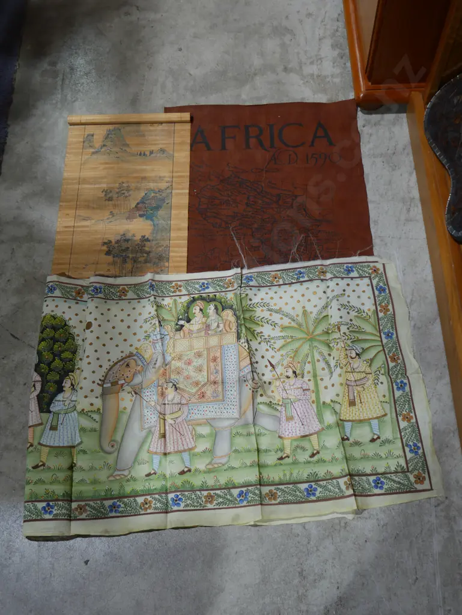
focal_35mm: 40
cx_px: 231
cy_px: 308
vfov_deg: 46.8
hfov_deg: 36.0
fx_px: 711
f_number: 4.4
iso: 200
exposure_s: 1/60
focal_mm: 20
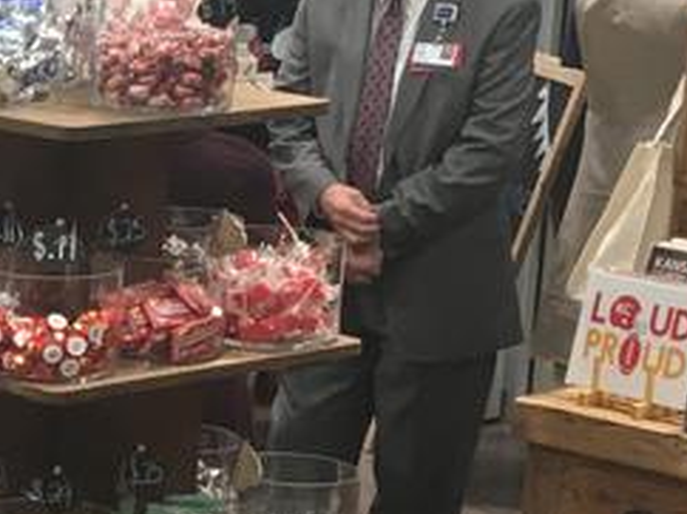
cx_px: -389
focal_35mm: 144
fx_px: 2855
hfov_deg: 12.9
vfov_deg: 10.2
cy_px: 494
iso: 50
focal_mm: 4.15
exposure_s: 1/30
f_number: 2.2
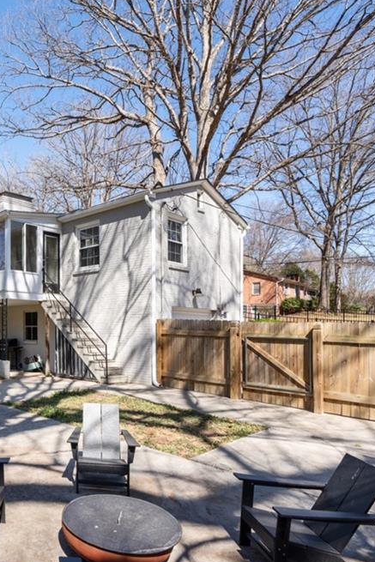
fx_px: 390
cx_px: 21
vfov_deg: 71.5
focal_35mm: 25
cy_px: 276
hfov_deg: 45.3
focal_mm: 16
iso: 320
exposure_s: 1/125
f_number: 8
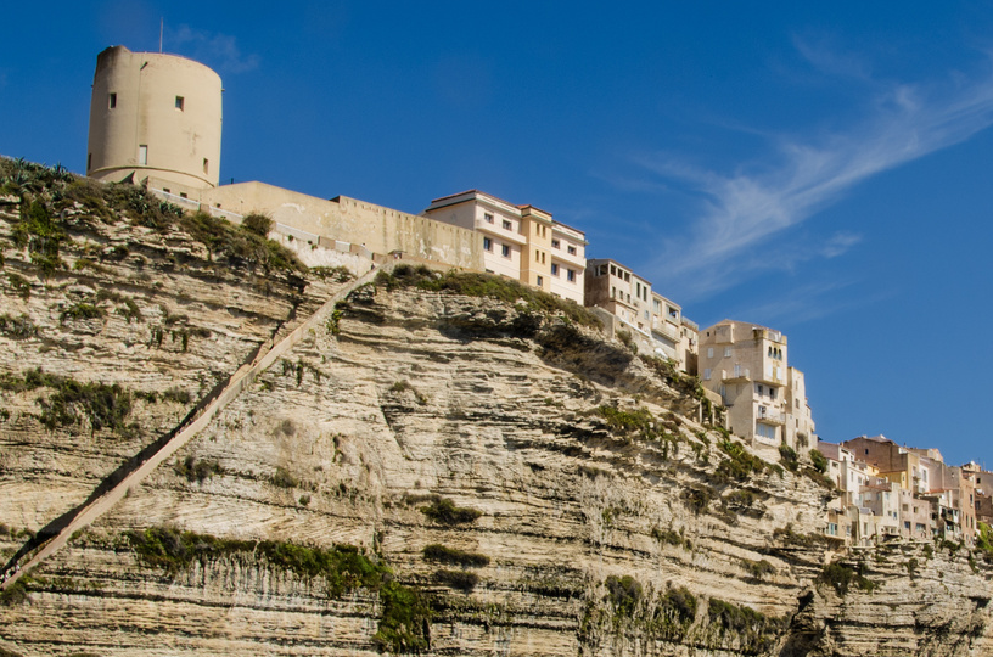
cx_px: 722
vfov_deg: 20.4
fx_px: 1816
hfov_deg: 30.2
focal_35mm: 66
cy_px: 471
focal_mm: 22
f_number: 18
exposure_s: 1/40
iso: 100
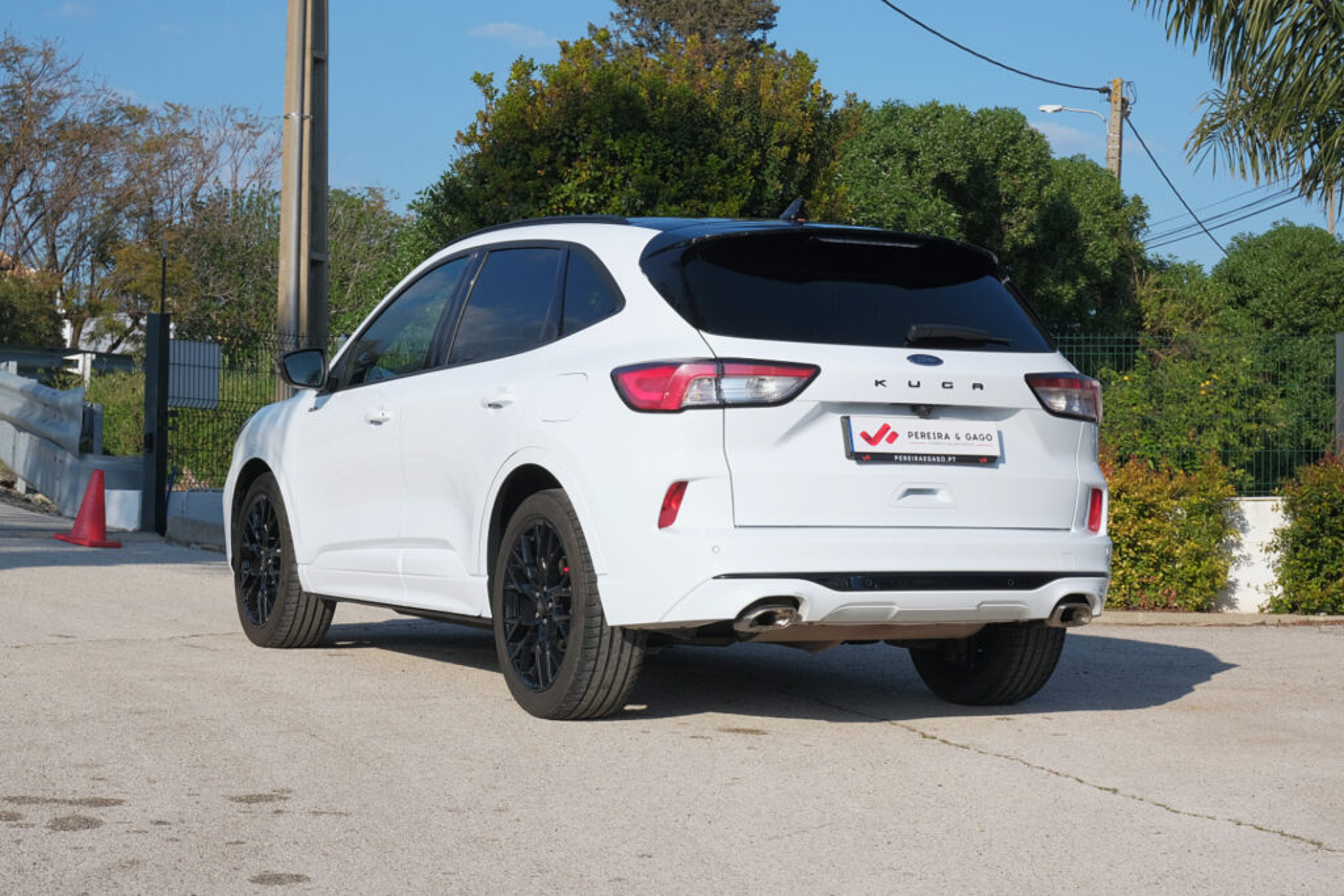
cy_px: 448
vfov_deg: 20.0
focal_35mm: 68
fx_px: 2539
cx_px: 672
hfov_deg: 29.7
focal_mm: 45
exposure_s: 1/250
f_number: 10
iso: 160
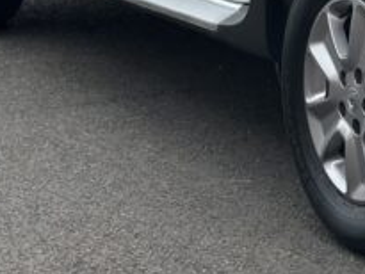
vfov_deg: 7.8
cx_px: 547
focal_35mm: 187
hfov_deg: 10.2
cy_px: -144
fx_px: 1973
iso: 80
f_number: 1.78
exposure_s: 1/3731
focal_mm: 6.86
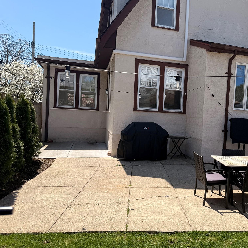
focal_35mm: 29
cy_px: 123
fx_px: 235
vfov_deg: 55.6
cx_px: 165
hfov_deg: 54.5
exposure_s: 1/4167
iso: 80
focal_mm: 6.76
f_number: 1.78
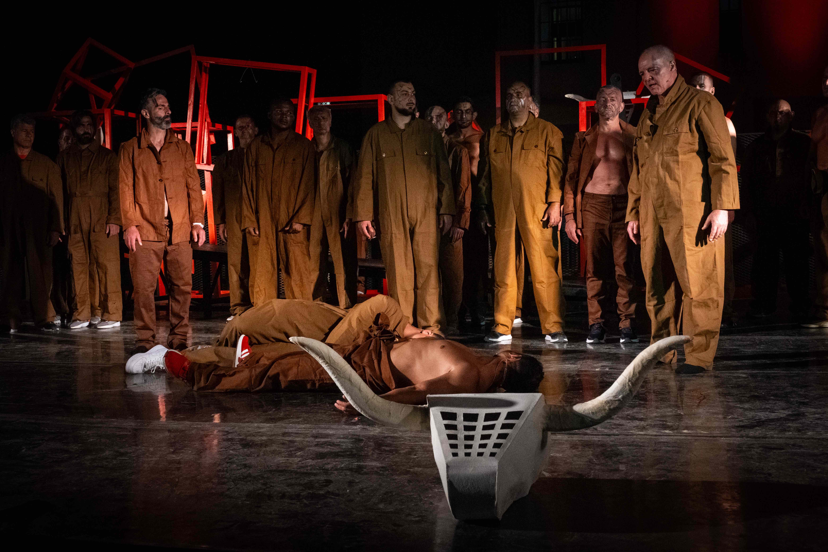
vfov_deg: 30.5
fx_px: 1012
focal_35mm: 44
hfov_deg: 44.5
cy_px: 276
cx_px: 414
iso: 6400
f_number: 7.1
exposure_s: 1/500
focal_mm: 29.2
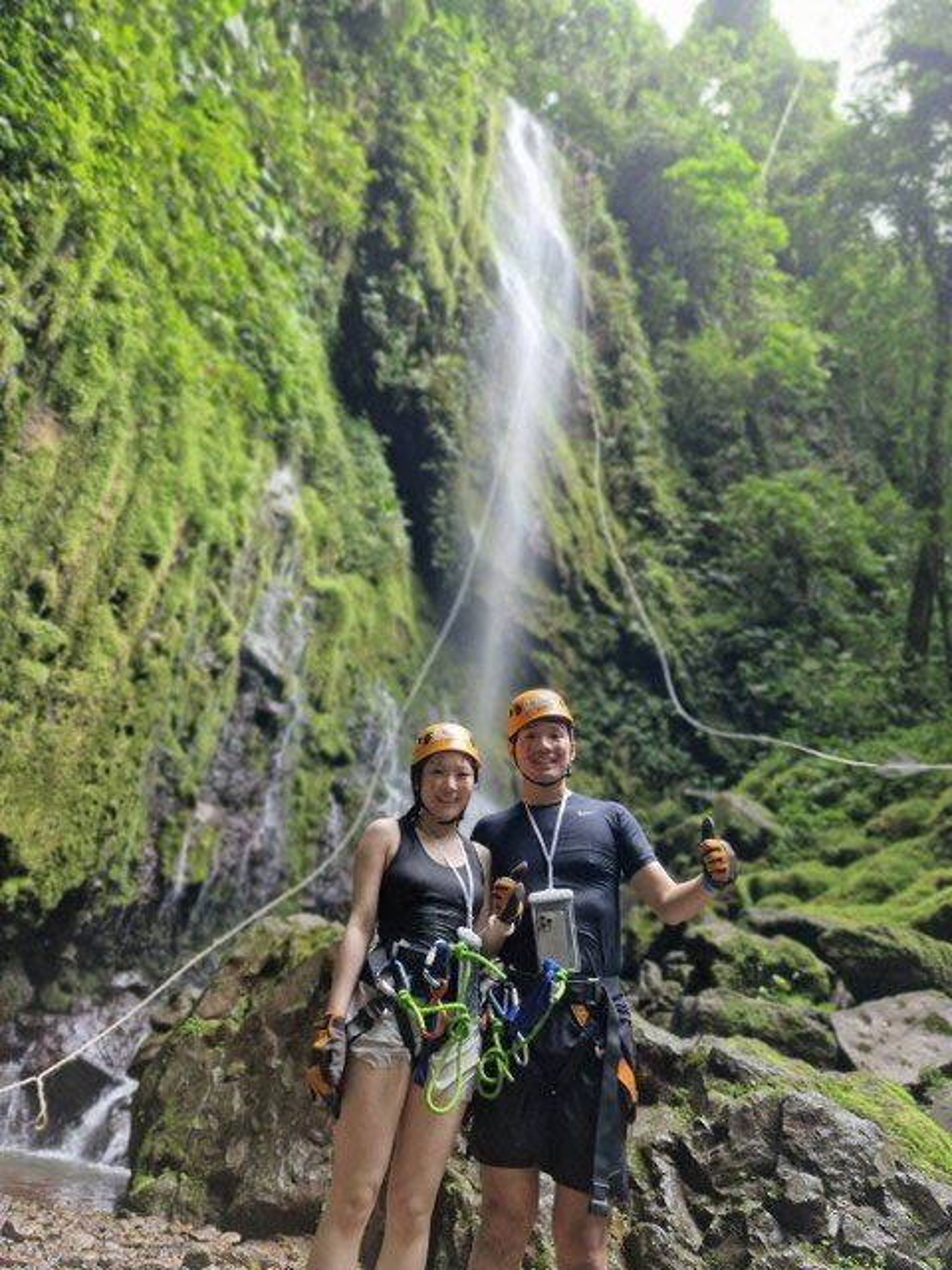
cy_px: 635
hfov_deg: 58.9
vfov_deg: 73.9
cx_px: 476
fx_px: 843
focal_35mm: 23
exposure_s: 1/120
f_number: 1.8
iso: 100
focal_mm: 5.54
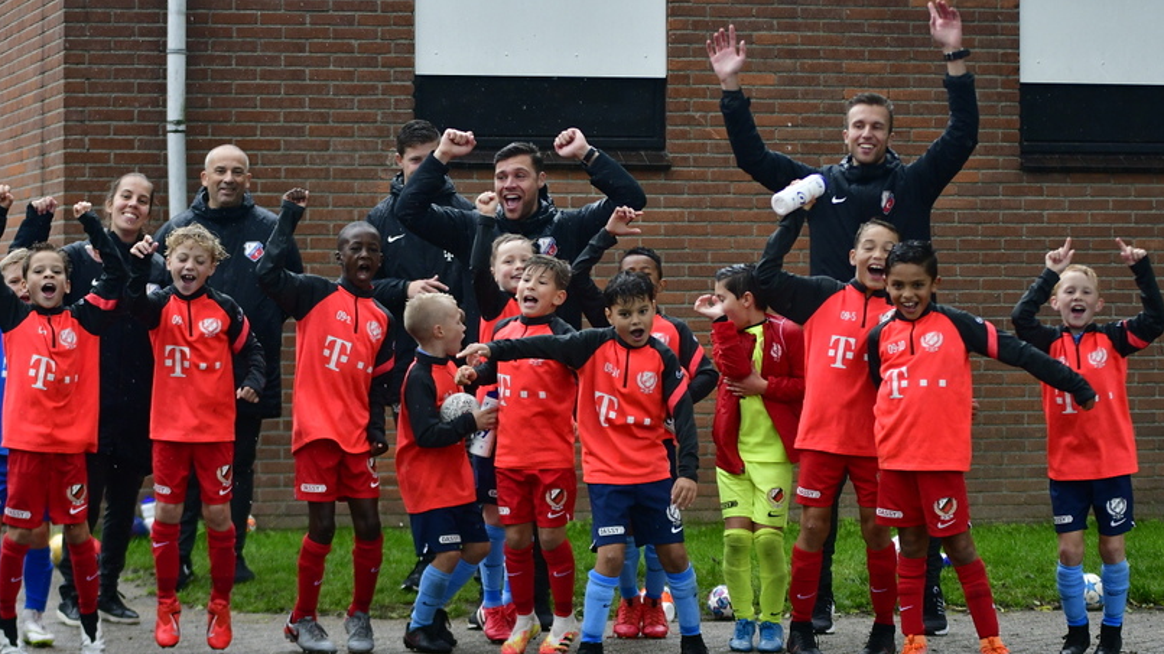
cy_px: 380
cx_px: 609
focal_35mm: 131
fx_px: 4042
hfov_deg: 16.4
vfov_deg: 9.3
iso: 900
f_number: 2.8
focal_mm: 70
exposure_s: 1/1250
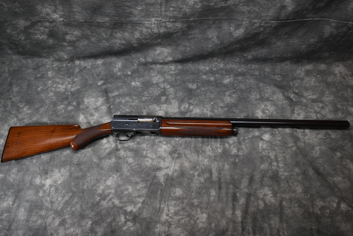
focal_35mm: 33
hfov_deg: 57.2
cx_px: 176
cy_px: 118
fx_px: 324
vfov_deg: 40.0
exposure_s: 1/160
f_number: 5
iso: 100
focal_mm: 22
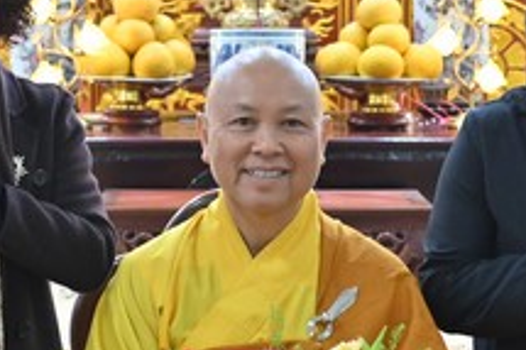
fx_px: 1767
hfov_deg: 16.9
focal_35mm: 121
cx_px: 235
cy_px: 103
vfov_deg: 11.3
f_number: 5.6
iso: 3200
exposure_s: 1/60
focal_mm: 40
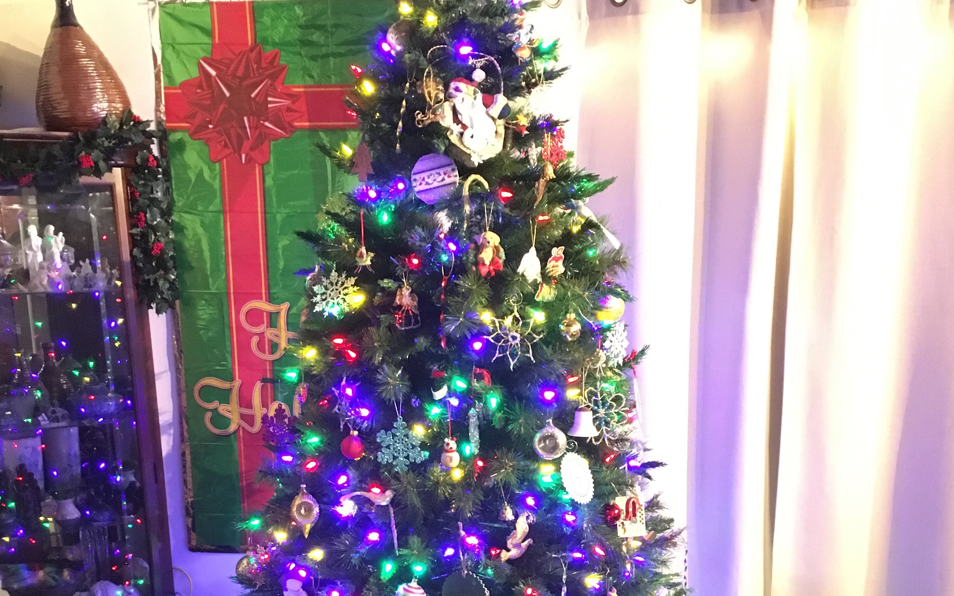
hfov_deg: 47.2
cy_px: 515
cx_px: 474
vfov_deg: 29.5
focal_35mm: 42
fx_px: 1092
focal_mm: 4.15
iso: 800
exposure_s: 1/15
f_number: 2.2
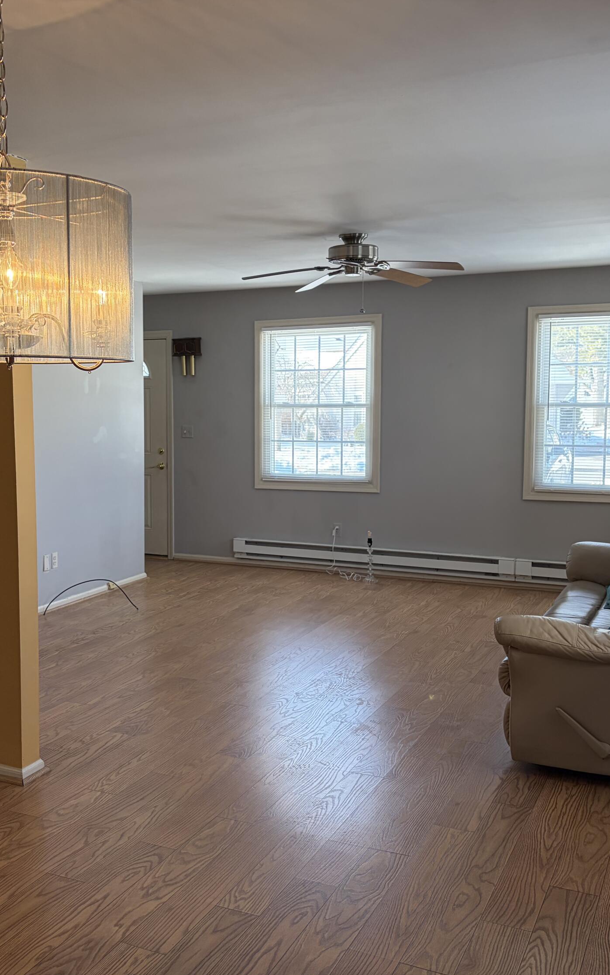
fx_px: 984
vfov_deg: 52.7
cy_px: 487
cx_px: 222
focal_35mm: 37
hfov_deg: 34.2
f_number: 1.6
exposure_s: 1/235
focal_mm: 5.96
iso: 125
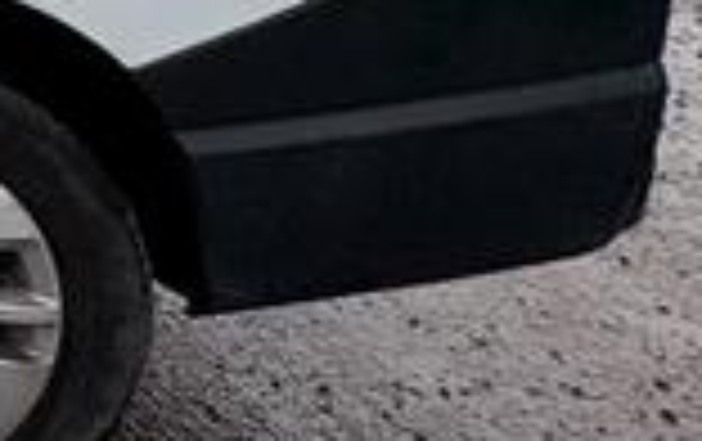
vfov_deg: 13.7
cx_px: -1206
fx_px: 1629
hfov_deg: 13.0
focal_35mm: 85
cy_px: -369
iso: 40
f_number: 2.2
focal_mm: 2.22
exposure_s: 1/548
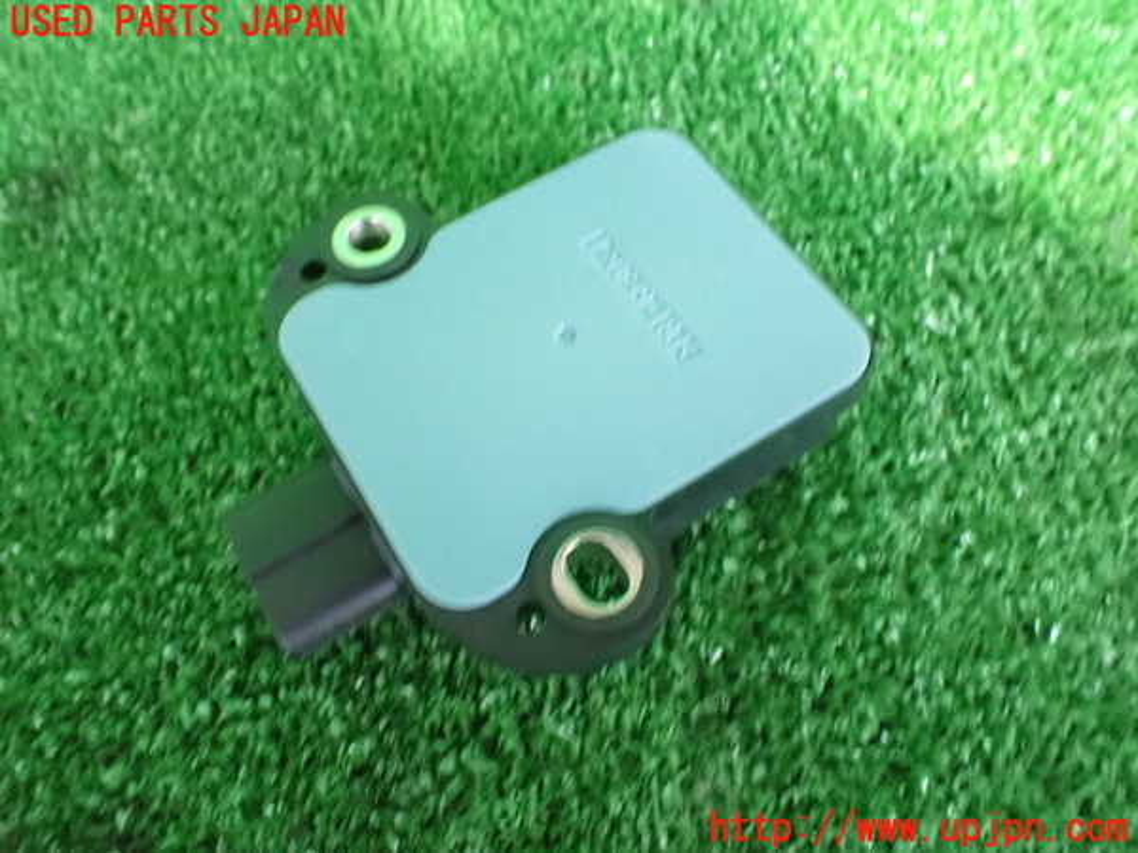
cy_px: 426
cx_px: 569
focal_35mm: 30
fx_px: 986
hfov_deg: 60.0
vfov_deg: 46.8
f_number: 2.3
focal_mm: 5.4
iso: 1600
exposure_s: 1/20
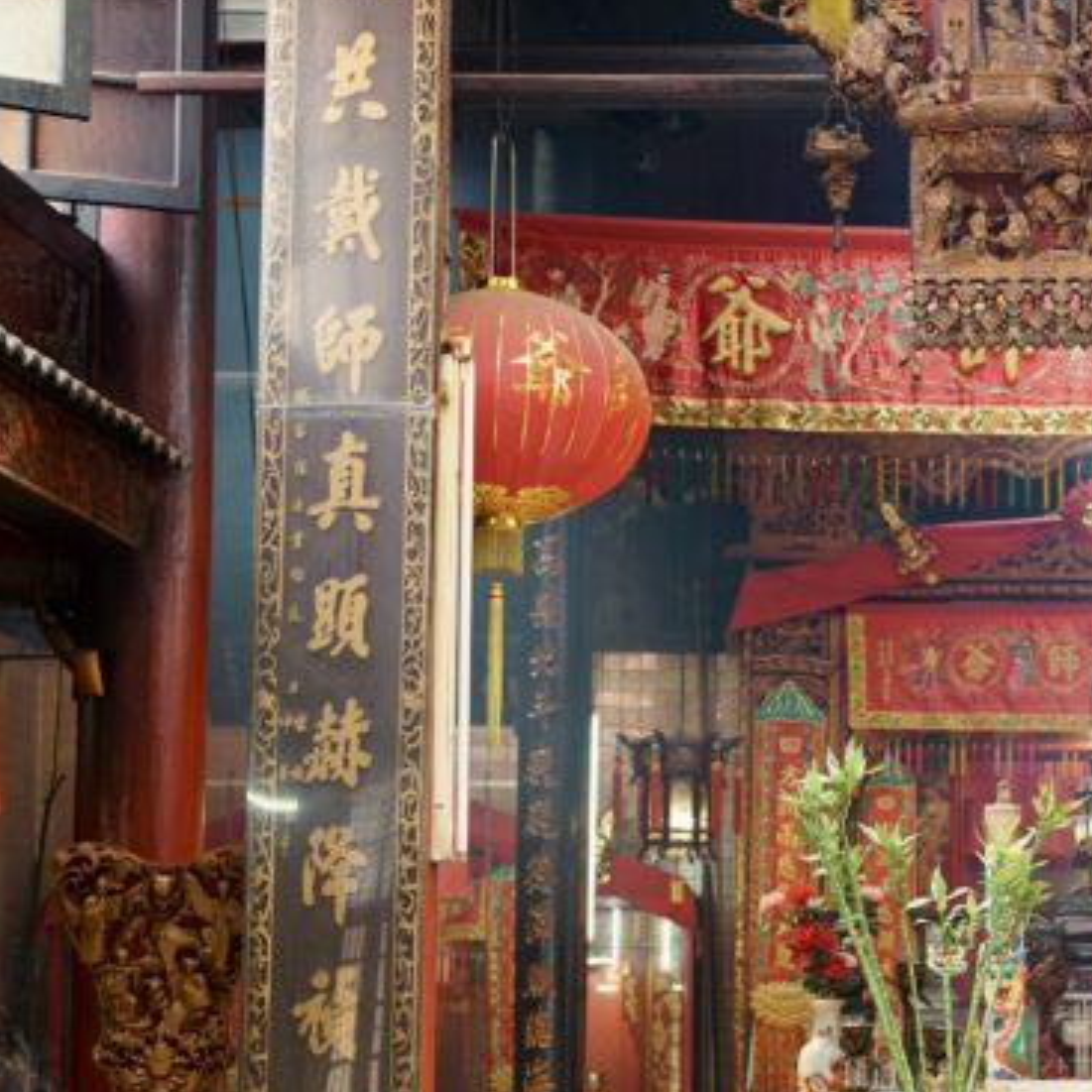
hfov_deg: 20.3
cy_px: 951
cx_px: 1044
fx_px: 2962
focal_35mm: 83
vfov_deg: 20.5
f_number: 2.8
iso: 400
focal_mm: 35
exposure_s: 1/60
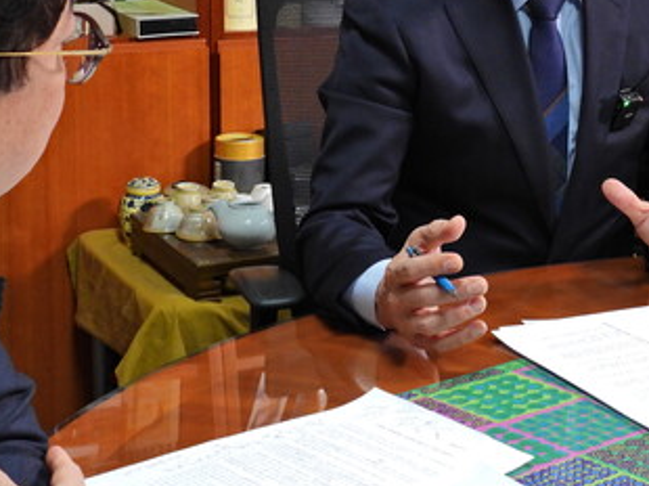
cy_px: 73
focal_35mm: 91
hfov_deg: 21.2
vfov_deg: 16.1
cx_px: 555
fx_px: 1705
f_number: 4
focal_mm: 8.4
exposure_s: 1/30
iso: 360
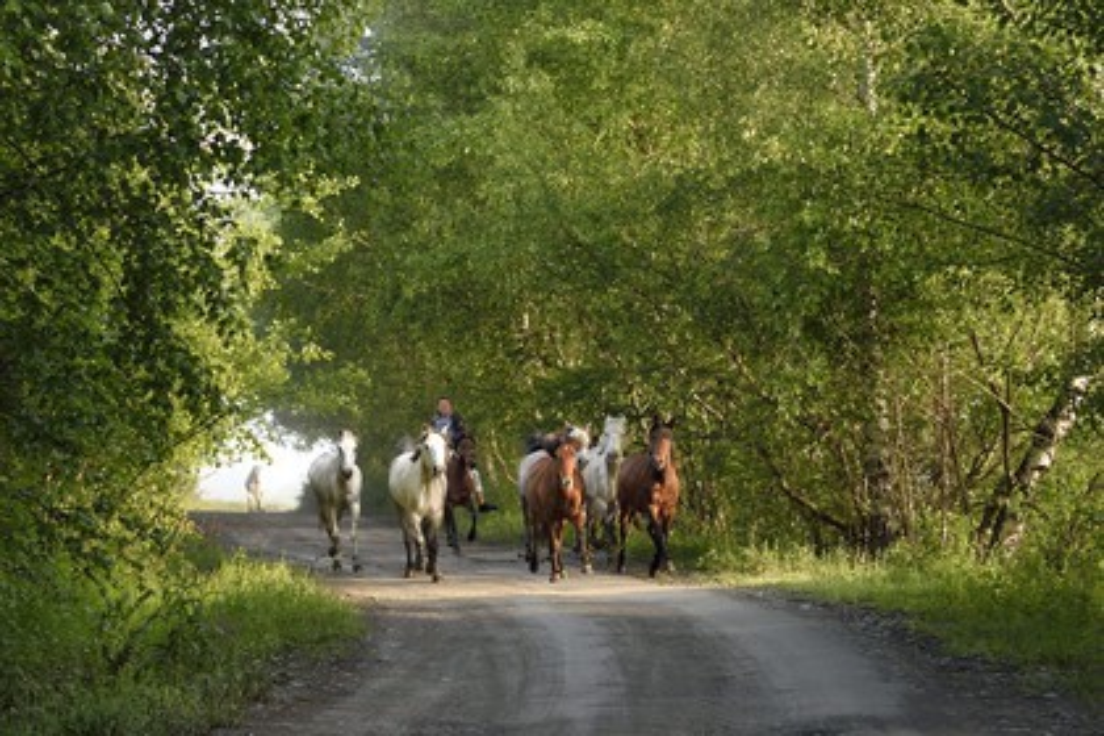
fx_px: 2146
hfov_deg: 28.8
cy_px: 368
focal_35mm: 70
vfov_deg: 19.5
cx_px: 552
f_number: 3.2
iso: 400
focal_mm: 70
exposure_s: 1/400
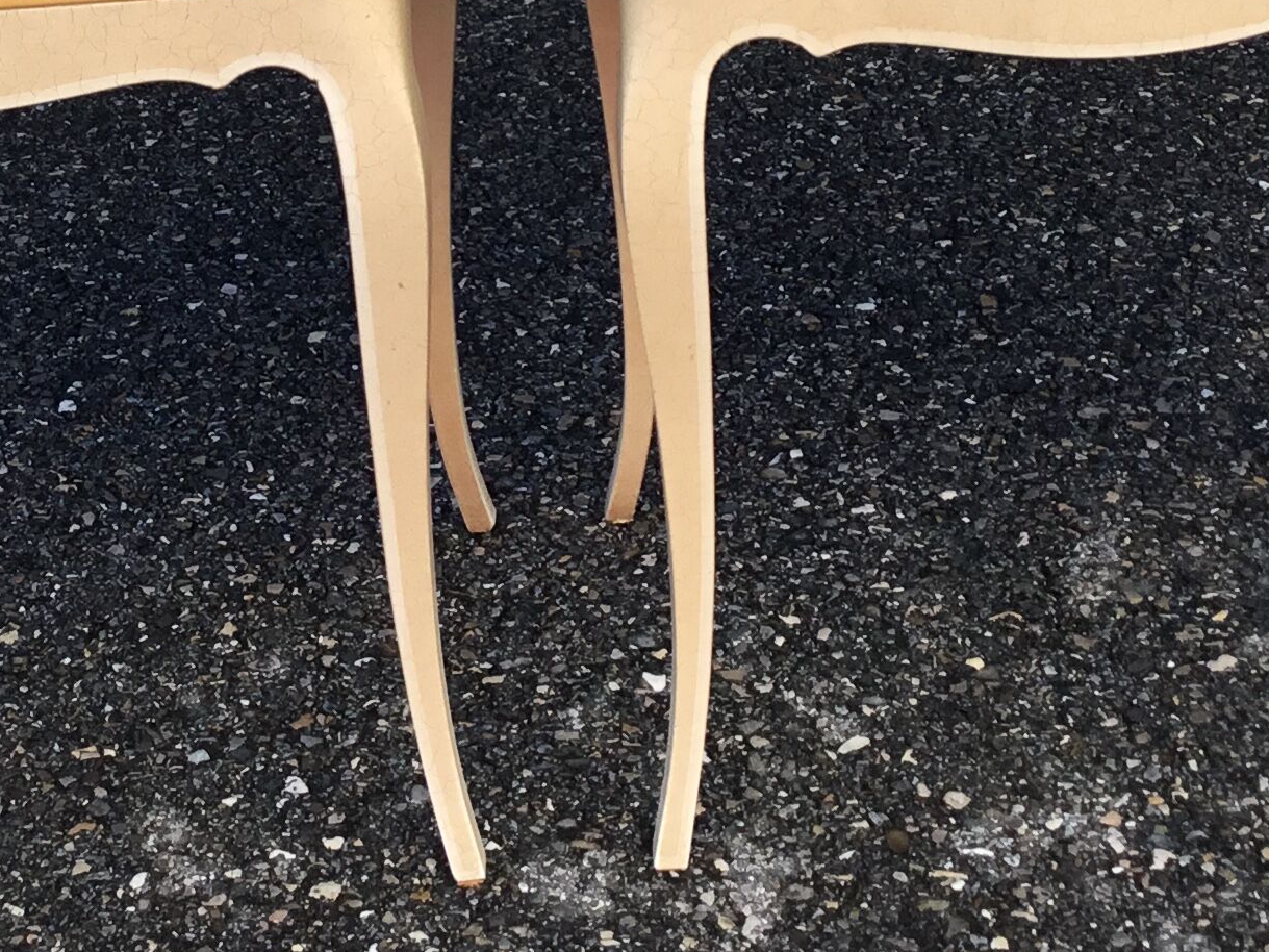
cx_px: 448
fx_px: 3042
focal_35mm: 83
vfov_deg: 17.4
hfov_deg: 23.5
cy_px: 47
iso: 25
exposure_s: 1/171
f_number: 2.4
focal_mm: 3.3
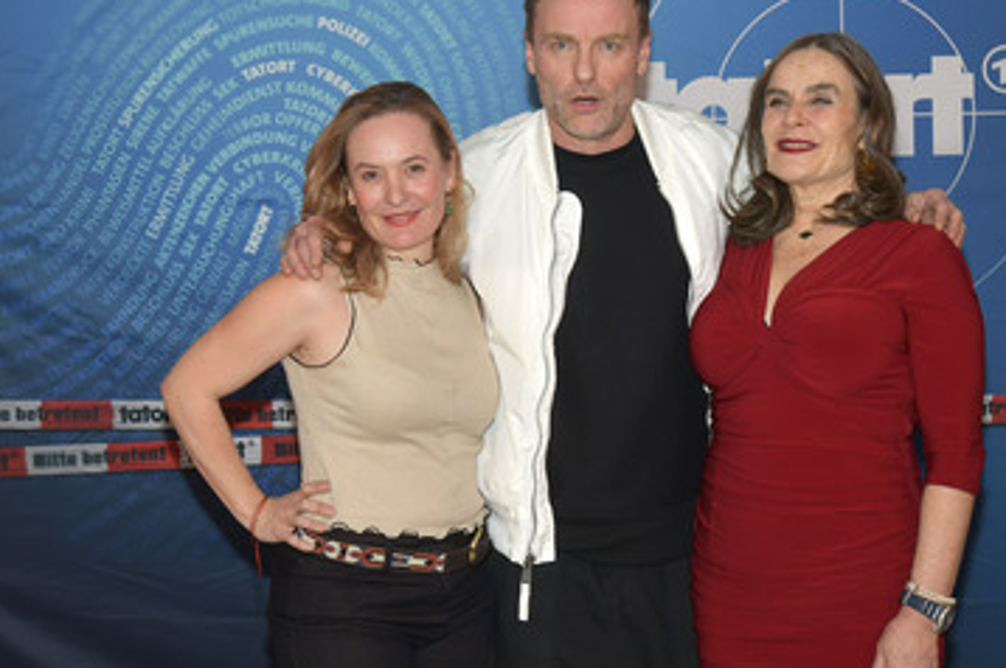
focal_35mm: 63
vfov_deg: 21.5
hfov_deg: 31.9
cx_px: 547
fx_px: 1759
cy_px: 317
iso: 640
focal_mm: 50
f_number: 5.6
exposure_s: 1/200
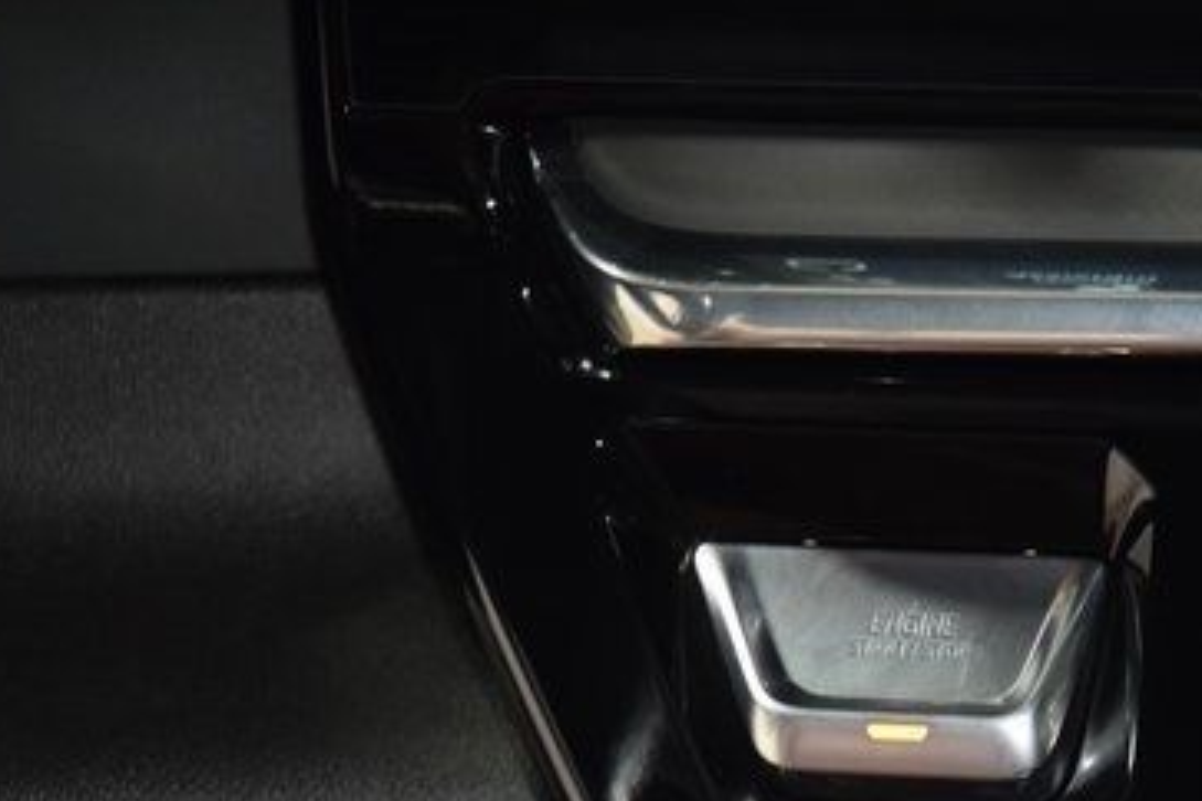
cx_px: 907
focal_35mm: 185
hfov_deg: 11.1
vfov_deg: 7.4
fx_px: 6176
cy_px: 614
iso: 2200
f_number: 4.5
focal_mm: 70
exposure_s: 1/30
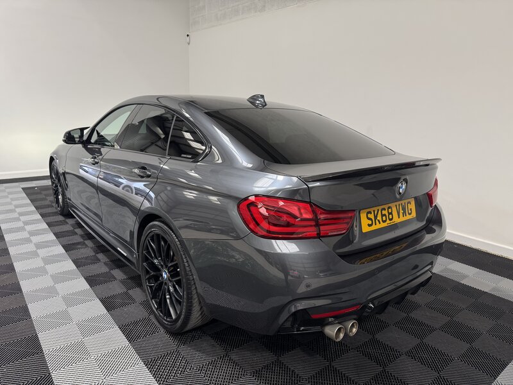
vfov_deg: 56.8
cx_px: 256
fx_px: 356
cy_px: 192
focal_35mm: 24
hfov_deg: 71.6
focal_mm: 6.76
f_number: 1.78
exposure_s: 1/50
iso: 160
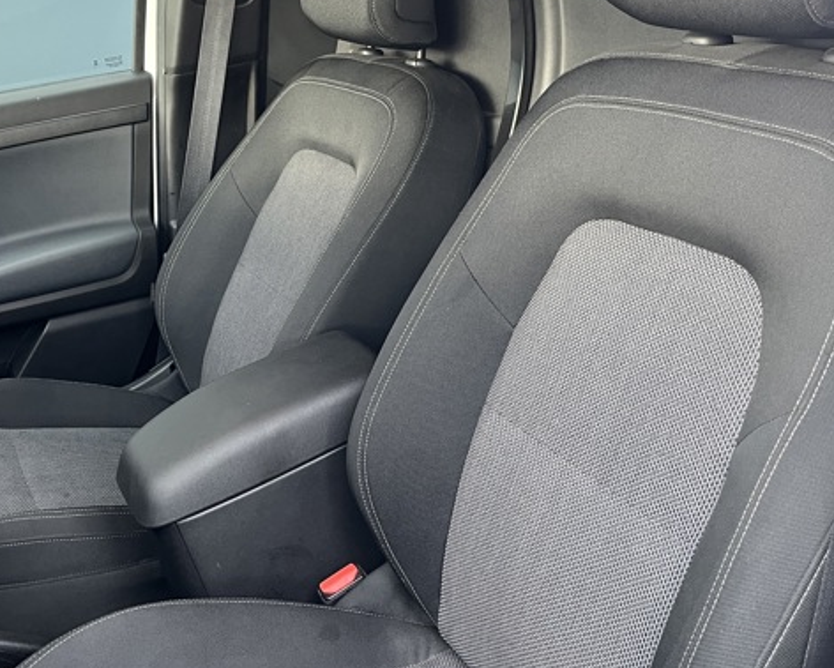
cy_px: 285
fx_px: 1062
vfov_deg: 34.9
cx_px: 327
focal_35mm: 43
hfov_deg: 42.6
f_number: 1.6
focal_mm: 5.1
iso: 200
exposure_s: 1/60
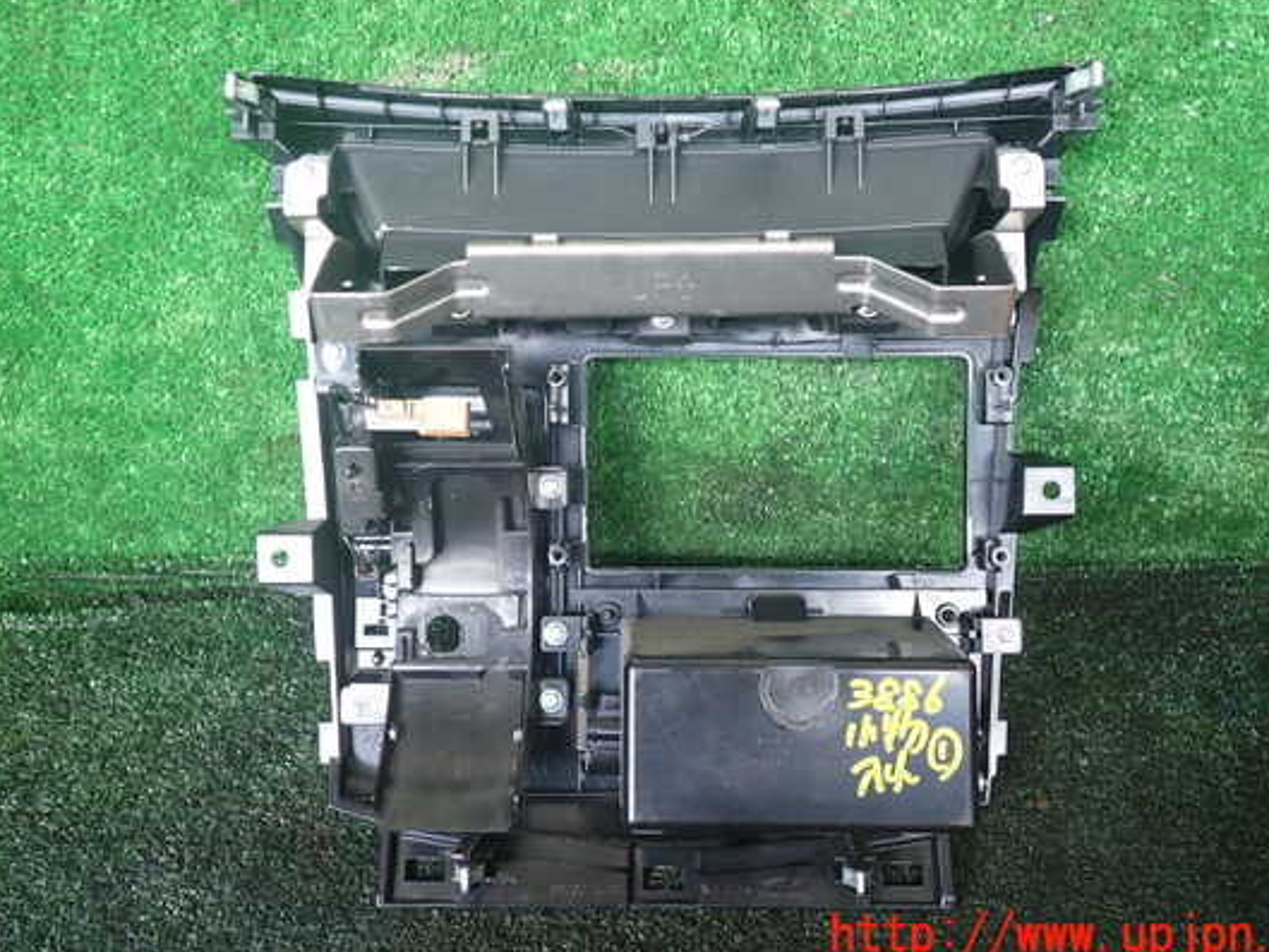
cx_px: 652
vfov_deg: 41.8
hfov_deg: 53.9
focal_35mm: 34
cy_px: 427
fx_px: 1247
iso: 200
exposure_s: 1/60
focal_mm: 5.4
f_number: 2.3
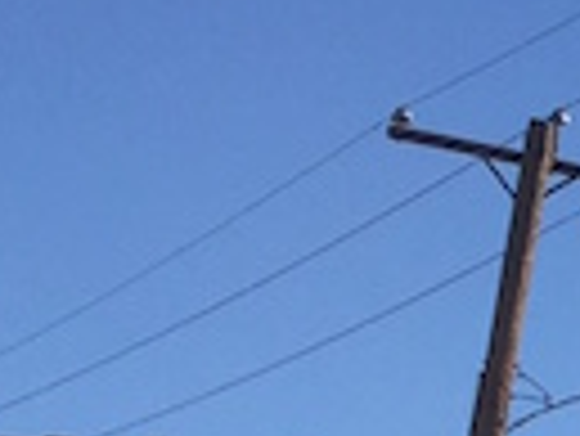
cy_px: 602
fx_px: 3857
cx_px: 2199
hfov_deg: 6.9
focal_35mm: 230
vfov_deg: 6.4
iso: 32
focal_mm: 4.15
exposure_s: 1/2326
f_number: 2.2
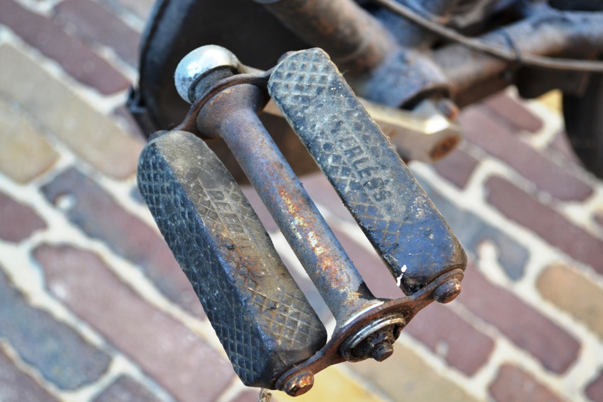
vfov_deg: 23.8
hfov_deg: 35.0
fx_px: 955
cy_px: 201
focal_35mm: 57
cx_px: 302
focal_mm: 38
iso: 400
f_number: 6.3
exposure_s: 1/60
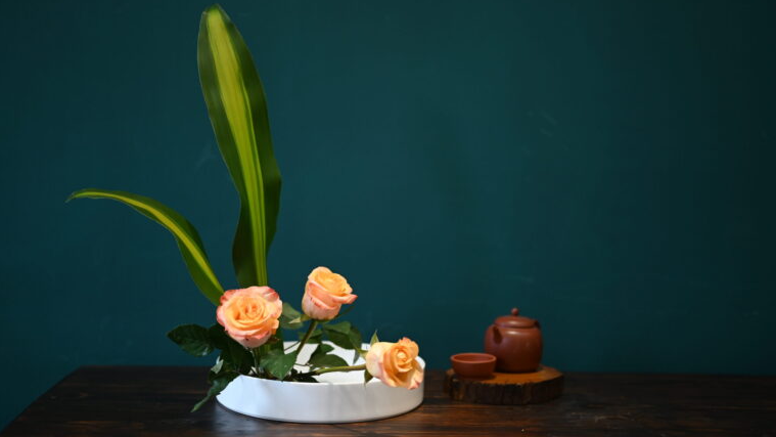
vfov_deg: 22.6
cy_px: 183
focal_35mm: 53
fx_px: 1091
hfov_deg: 39.2
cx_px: 391
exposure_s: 1/500
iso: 500
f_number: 1.8
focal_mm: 50
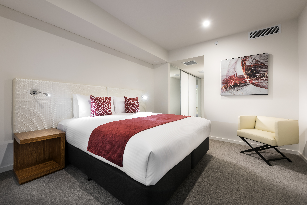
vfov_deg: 77.4
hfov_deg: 100.4
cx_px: 154
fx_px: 128
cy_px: 102
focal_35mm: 15
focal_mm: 15
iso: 125
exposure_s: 1.5
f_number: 11
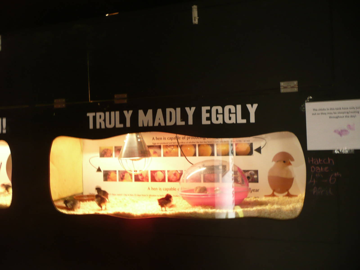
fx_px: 291
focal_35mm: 28
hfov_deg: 63.4
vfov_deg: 49.7
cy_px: 135
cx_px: 180
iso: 200
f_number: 3.3
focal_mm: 4.6
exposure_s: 1/4
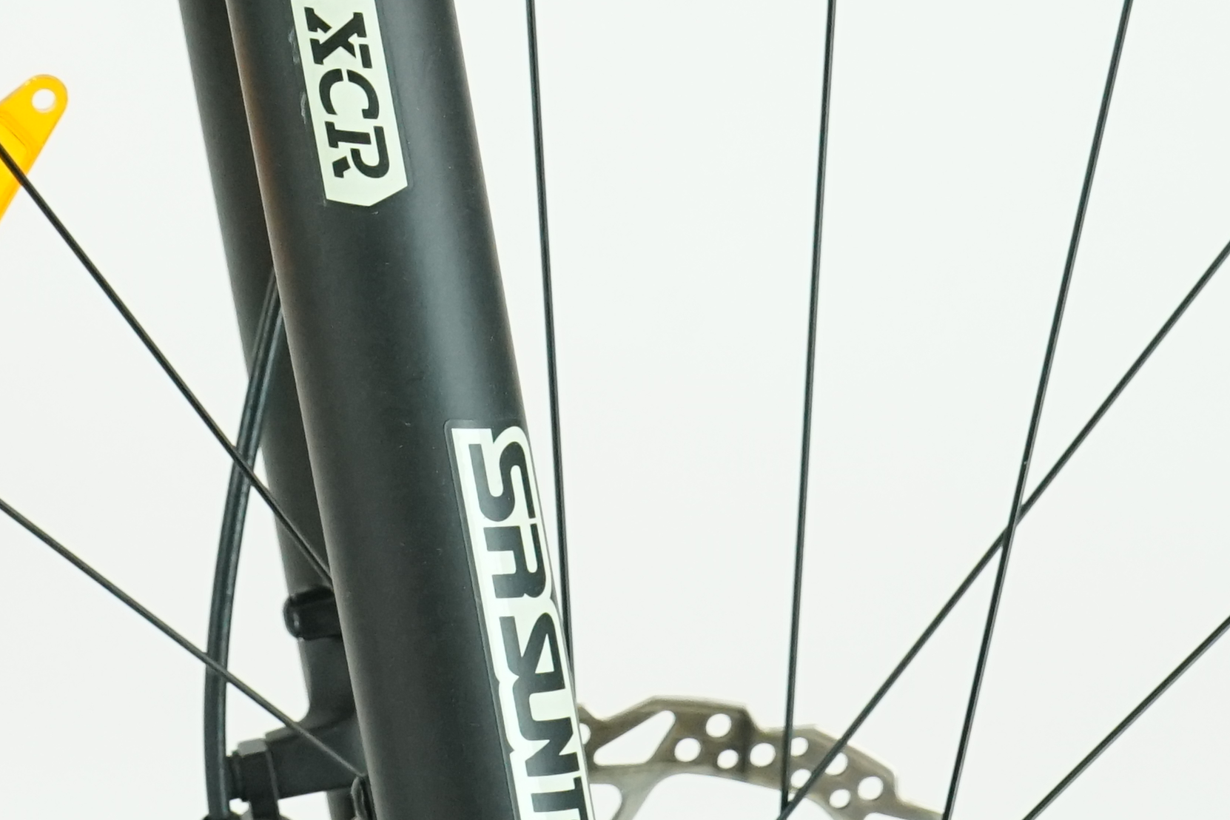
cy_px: -357
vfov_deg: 9.1
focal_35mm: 148
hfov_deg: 13.8
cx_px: 201
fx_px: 5056
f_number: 6.3
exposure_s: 1/200
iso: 2500
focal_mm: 41
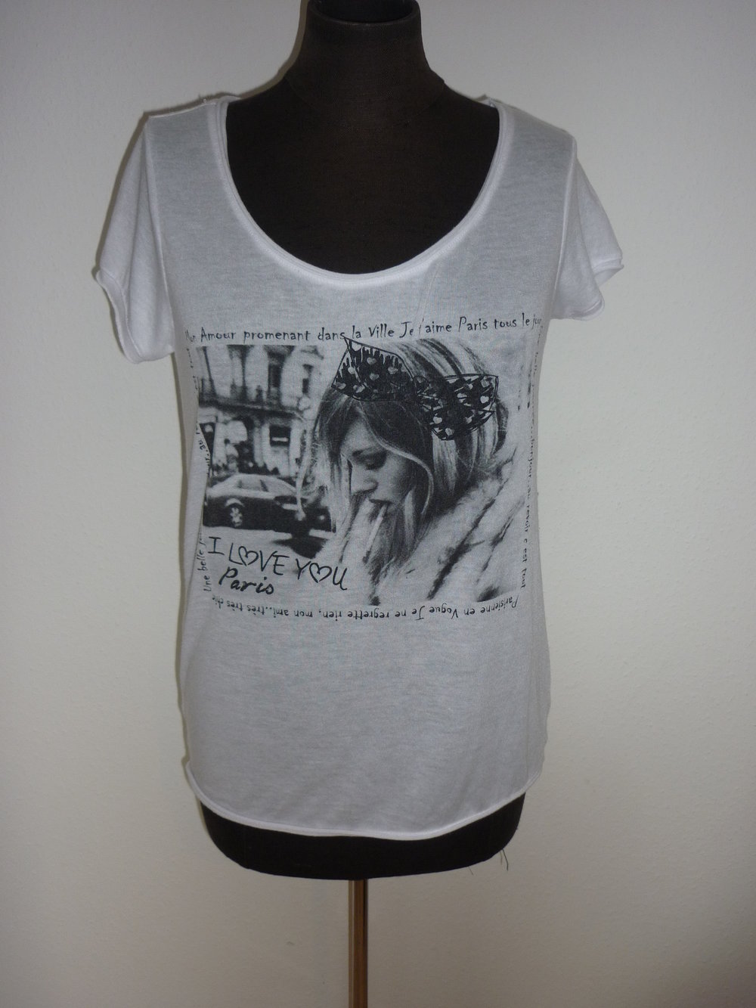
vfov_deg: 51.4
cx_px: 378
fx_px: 1048
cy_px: 504
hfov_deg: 39.7
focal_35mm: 36
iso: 100
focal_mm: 5.9
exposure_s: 1/30
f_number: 2.9
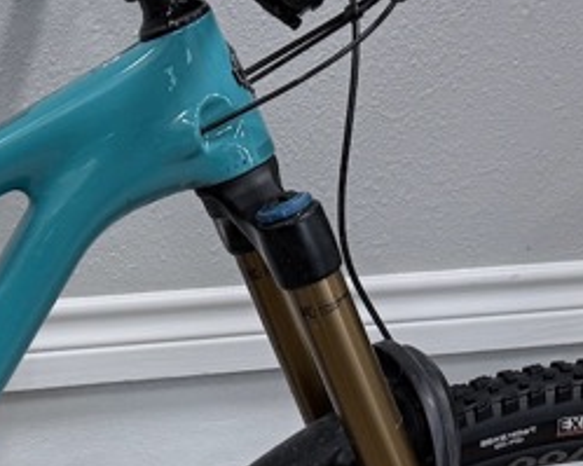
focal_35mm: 113
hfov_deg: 16.2
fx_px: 1949
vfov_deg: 13.4
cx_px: -157
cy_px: 492
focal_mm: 6.76
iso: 125
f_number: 1.78
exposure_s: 1/60
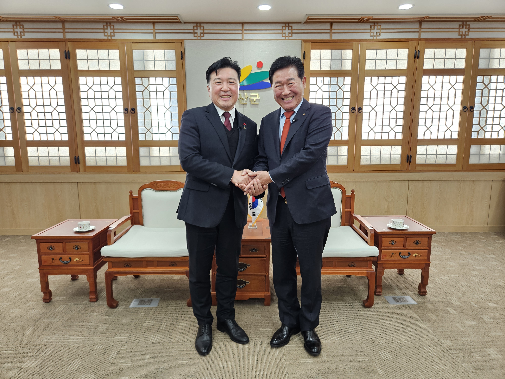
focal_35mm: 23
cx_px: 252
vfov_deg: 58.9
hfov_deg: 73.9
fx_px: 336
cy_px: 190
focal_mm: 5.4
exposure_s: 1/120
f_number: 1.8
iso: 125
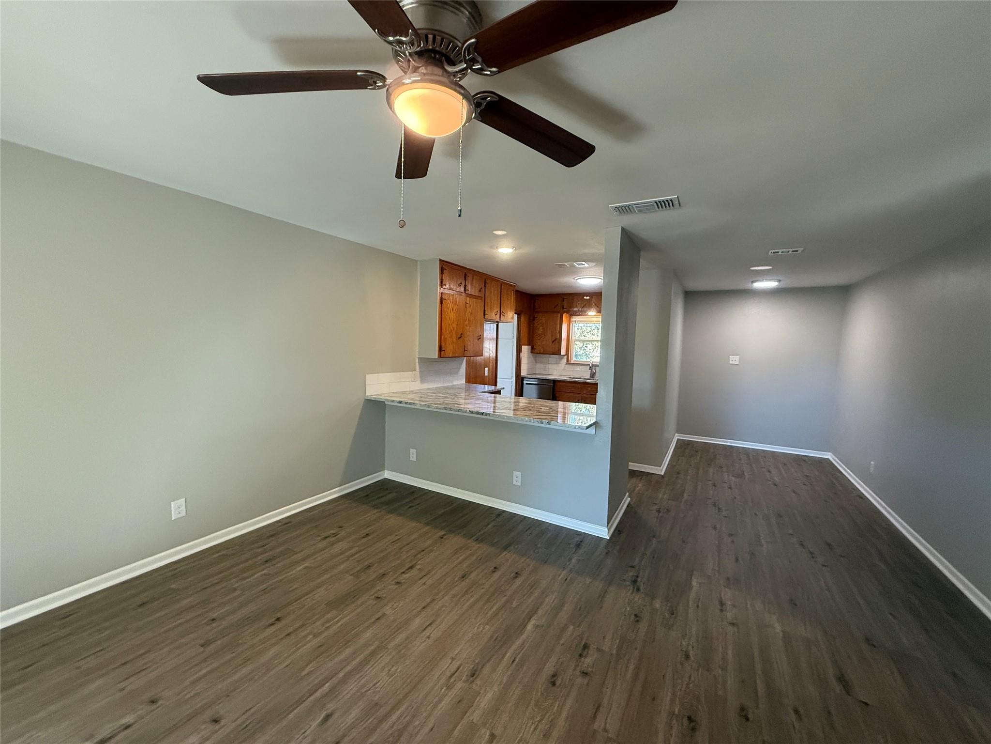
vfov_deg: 85.7
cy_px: 372
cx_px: 496
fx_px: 401
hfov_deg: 102.1
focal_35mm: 14
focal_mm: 2.22
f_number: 2.2
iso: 500
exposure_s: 1/120
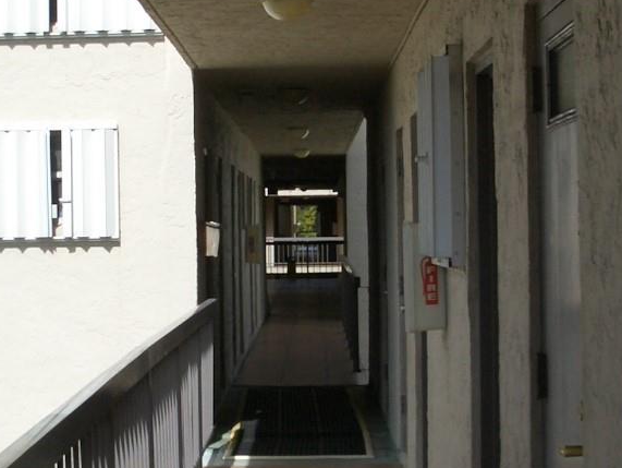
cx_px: 231
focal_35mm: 98
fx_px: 1762
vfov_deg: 15.1
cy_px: 238
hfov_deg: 20.0
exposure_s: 1/800
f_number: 4.3
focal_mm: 5.8
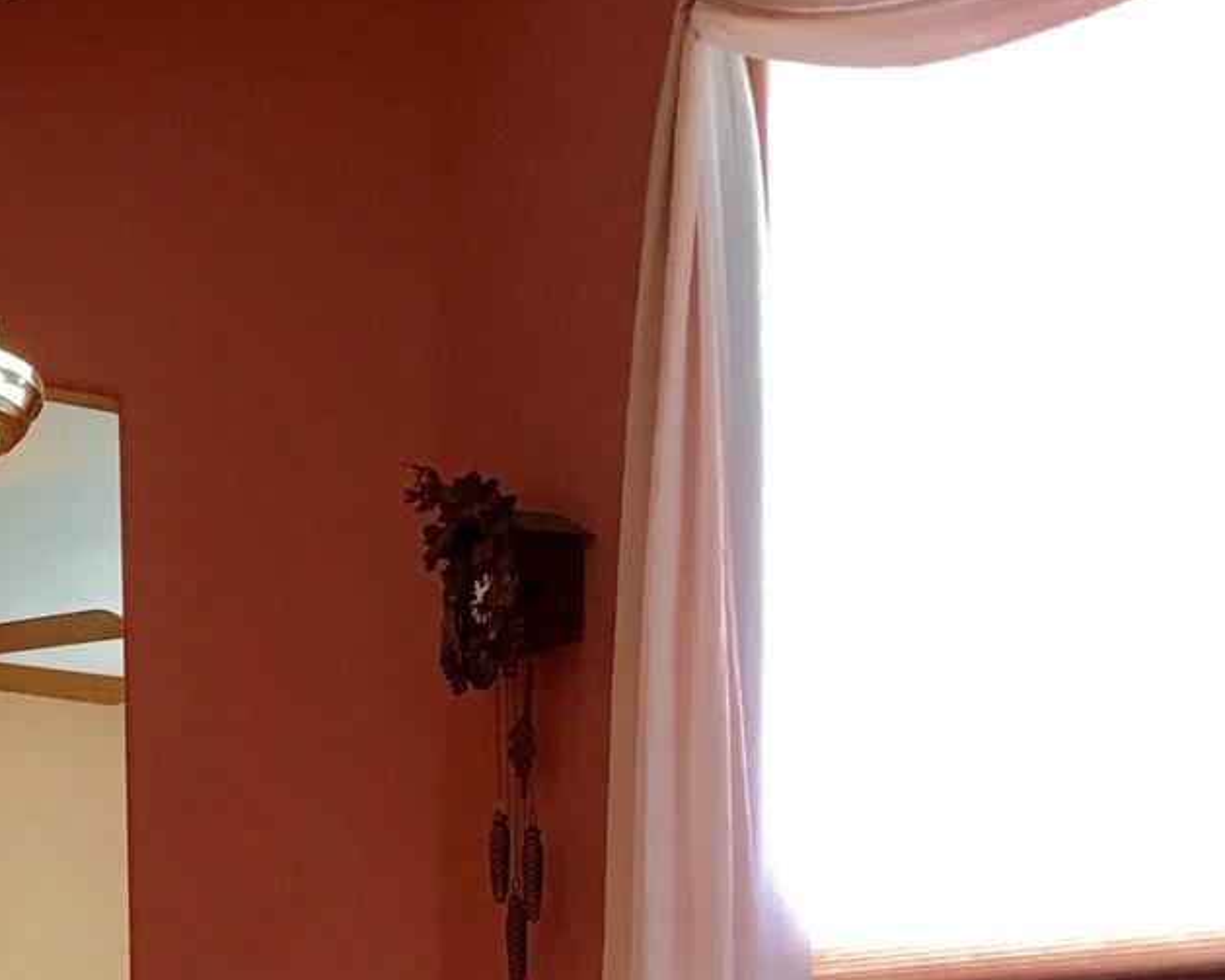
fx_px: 2610
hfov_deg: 24.0
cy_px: 1125
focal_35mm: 72
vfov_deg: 20.1
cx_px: -255
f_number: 2.2
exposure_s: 1/15
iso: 25
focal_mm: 4.15
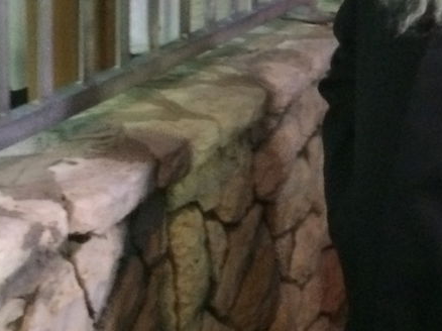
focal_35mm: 96
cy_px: 70
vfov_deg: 15.3
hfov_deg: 19.2
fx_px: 1225
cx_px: 546
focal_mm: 4.12
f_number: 2.2
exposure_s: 1/15
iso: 400
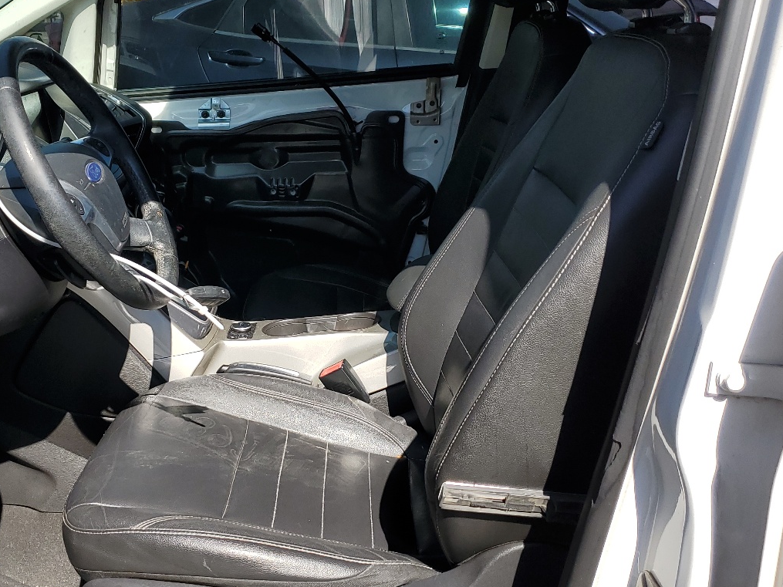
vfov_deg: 35.1
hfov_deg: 45.1
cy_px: 292
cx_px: 263
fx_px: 927
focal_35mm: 41
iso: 50
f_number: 1.5
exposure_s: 1/1667
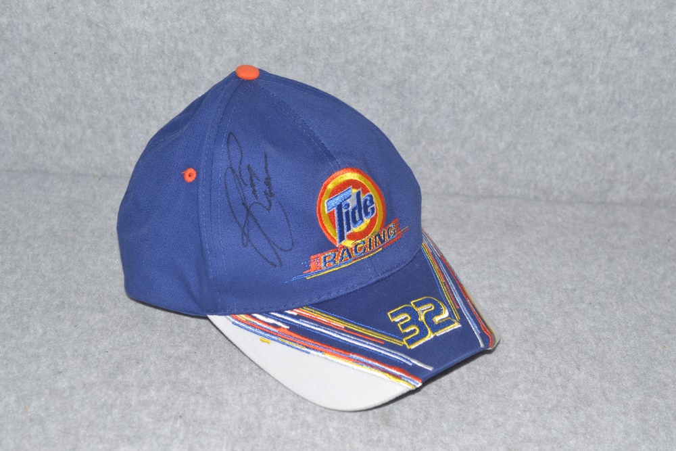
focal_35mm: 60
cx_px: 338
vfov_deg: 22.6
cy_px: 226
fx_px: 1127
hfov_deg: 33.4
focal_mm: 40
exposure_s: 1/60
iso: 100
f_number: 8
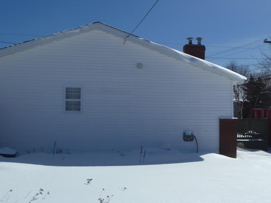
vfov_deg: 32.9
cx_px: 170
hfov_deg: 42.6
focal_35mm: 44
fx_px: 344
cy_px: 105
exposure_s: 1/800
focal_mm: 6.3
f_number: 5.6
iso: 80
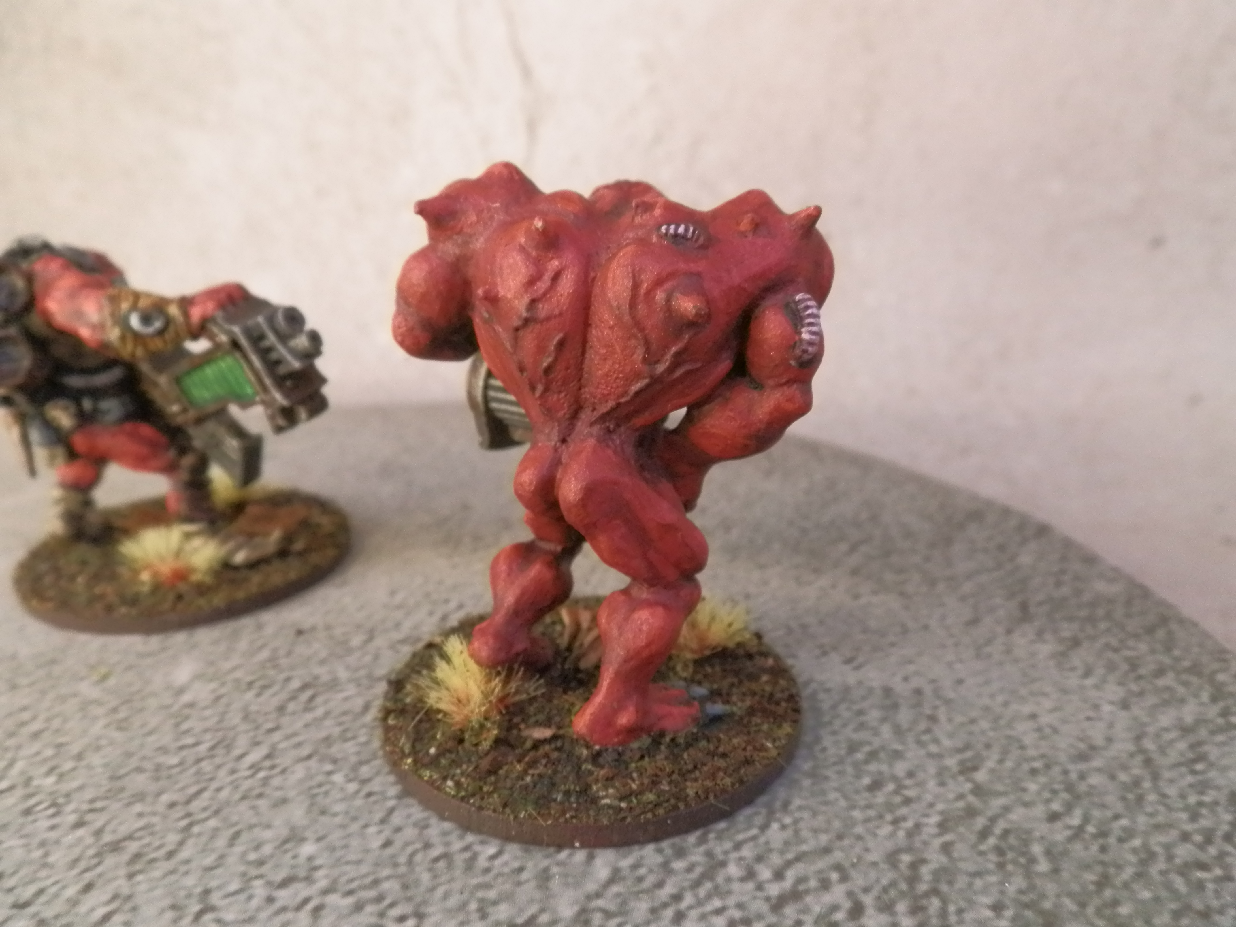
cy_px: 464
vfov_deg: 49.7
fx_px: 1000
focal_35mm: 28
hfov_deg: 63.4
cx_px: 618
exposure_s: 1/80
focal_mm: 5
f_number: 3.1
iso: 400
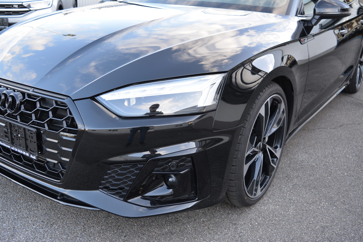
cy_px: 121
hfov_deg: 51.3
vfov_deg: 35.5
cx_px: 182
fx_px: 378
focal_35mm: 38
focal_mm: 25
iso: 400
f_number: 5
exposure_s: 1/100
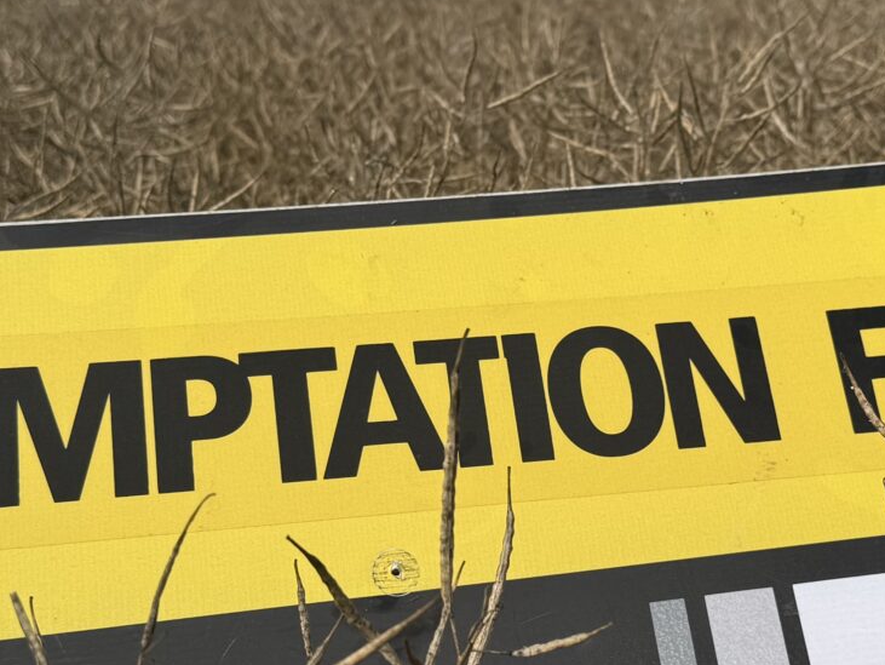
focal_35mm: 63
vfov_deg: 23.3
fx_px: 1611
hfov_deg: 30.6
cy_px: 377
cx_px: 542
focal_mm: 6.76
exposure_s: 1/3802
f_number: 1.78
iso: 80
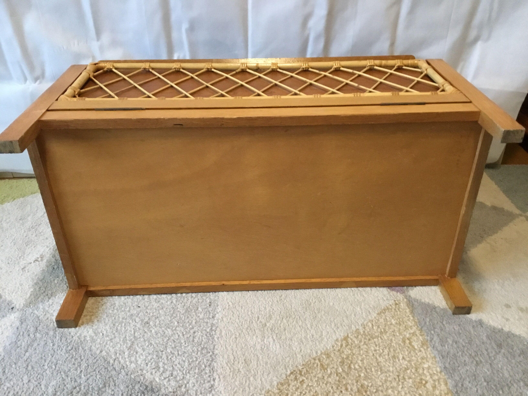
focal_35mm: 31
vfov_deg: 45.4
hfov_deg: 58.4
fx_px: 473
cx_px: 264
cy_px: 198
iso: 250
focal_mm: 3.3
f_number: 2.4
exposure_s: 1/17
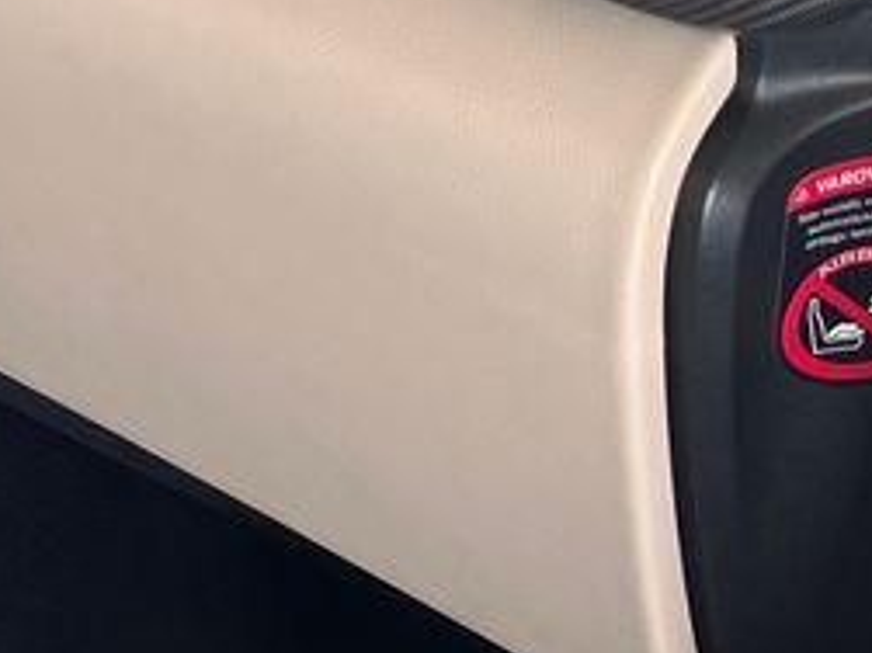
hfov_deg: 16.2
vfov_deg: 13.2
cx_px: -604
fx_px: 2669
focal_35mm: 106
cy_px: -333
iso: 125
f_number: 1.6
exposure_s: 1/121
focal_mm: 5.1
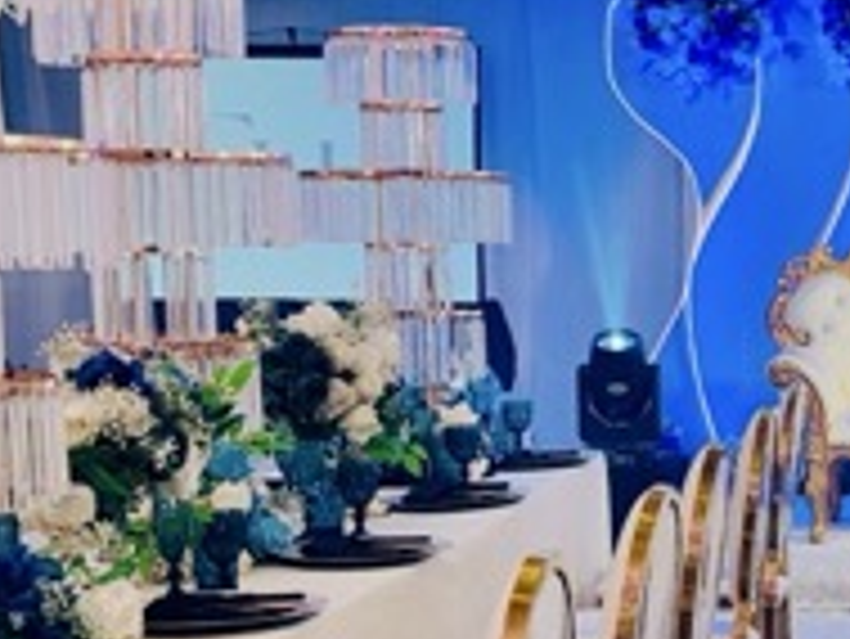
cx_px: 922
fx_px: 2162
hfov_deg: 21.2
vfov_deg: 16.7
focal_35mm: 88
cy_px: 459
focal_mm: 5.96
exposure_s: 1/120
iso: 80
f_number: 1.6
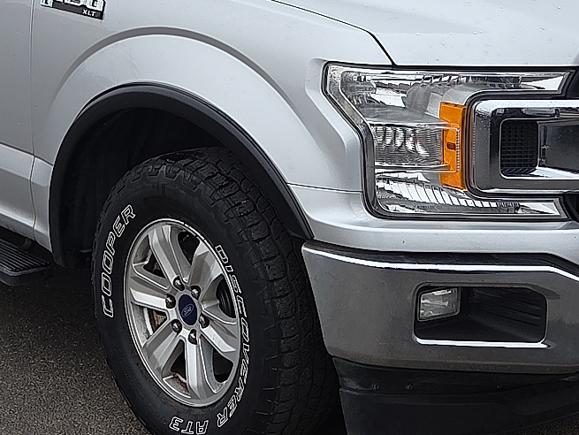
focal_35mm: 83
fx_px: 1389
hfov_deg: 23.4
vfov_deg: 17.6
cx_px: 191
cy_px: 65
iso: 76
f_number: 1.8
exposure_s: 1/833
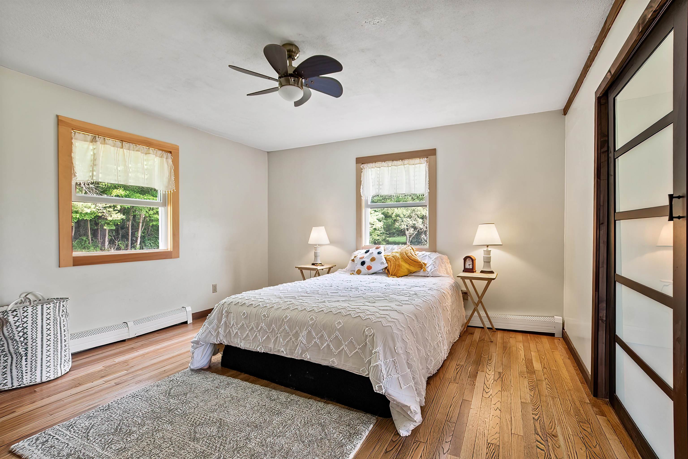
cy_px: 230
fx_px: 287
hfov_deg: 100.4
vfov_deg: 77.3
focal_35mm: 15
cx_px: 344
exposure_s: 1/13
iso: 400
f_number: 10
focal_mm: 10
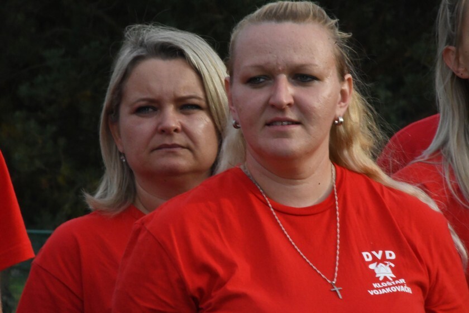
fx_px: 7230
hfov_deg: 3.7
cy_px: 156
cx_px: 234
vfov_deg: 2.5
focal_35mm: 555
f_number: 40
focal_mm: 370
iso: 6400
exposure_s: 1/250
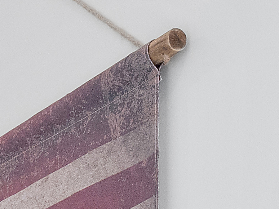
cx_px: -323
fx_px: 1620
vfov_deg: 6.6
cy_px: 647
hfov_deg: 9.1
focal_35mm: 201
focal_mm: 15
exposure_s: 1/13
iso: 200
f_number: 8
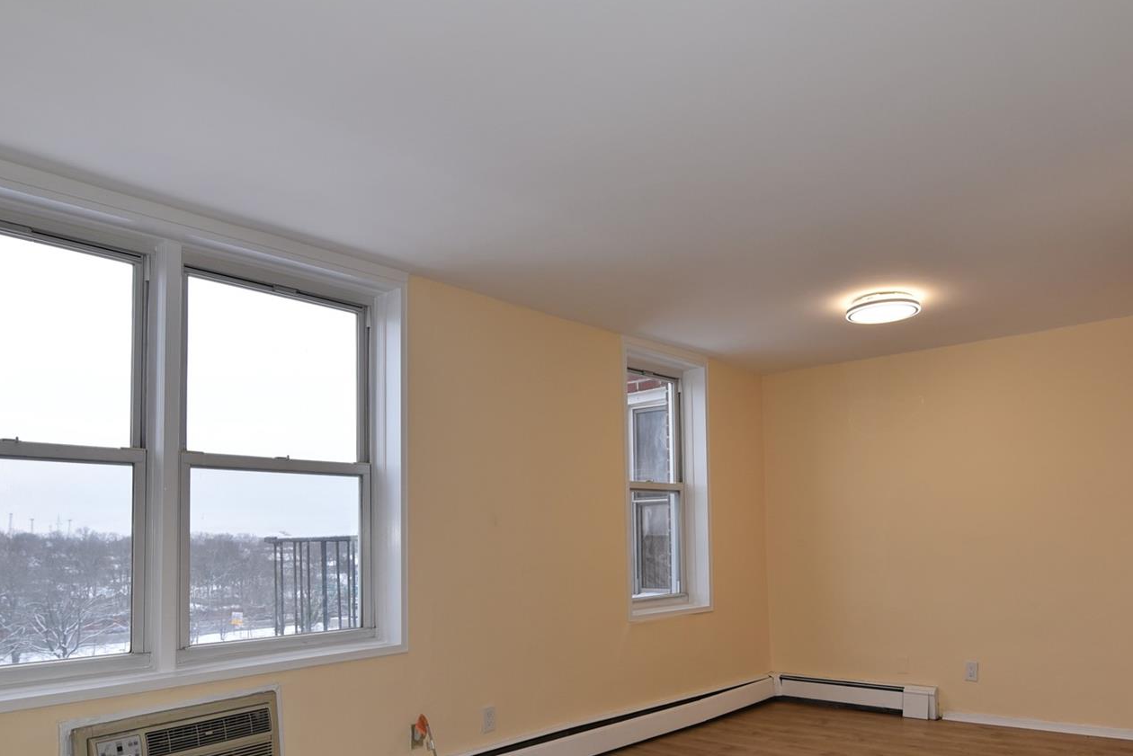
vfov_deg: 48.7
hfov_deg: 69.0
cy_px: 508
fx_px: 819
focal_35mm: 26
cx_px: 646
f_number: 4
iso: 400
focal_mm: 16
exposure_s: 1/200
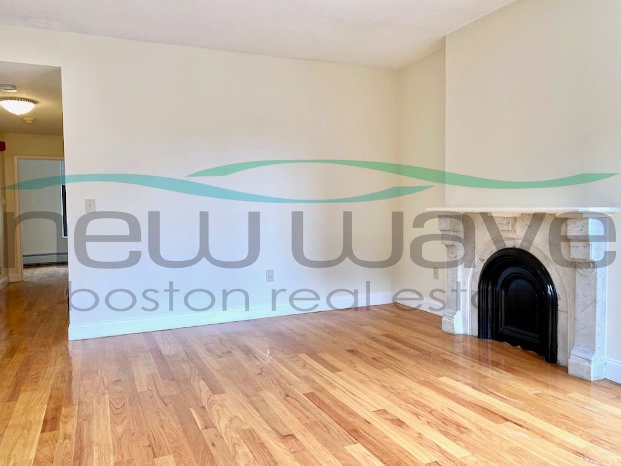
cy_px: 233
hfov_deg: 67.3
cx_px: 310
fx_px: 466
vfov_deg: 53.1
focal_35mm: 26
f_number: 1.8
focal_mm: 4.25
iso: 64
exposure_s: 1/120
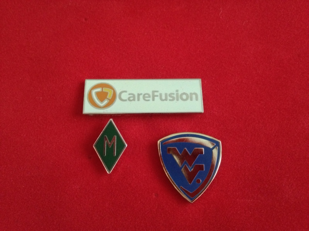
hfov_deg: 52.6
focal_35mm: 35
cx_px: 154
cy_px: 116
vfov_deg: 40.7
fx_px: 312
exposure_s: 1/15
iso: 800
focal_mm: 4.28
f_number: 2.4
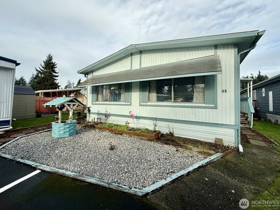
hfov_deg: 98.2
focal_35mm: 15
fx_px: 121
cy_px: 99
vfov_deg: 81.6
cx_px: 138
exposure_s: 1/1285
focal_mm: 2.22
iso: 50
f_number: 2.2
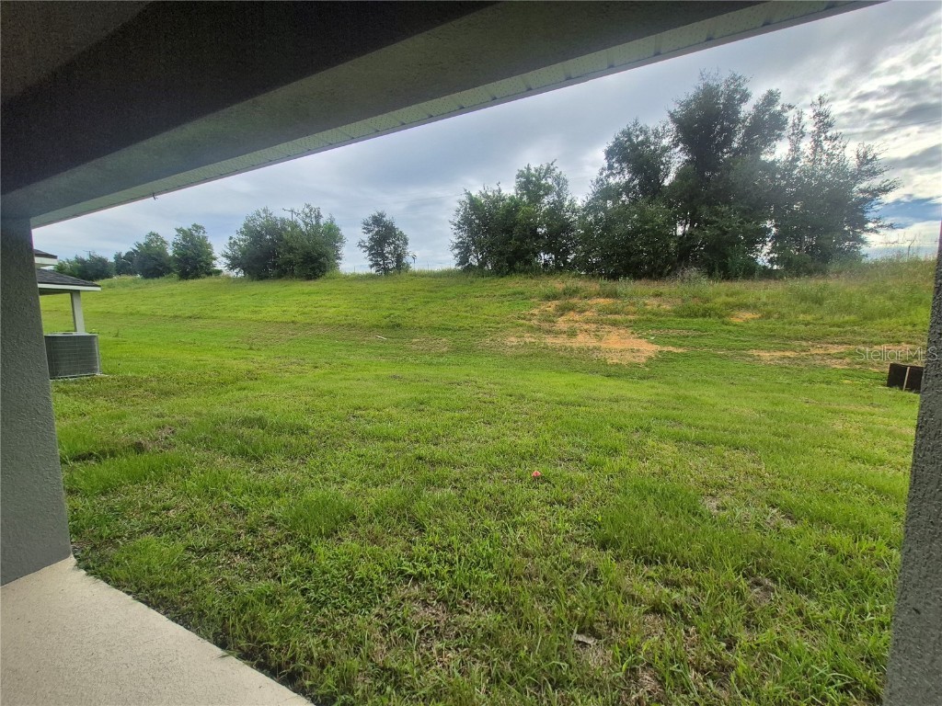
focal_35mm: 13
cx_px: 471
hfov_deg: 106.2
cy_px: 353
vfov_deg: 89.9
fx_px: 354
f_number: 2.2
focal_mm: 1.74
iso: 50
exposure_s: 1/1620
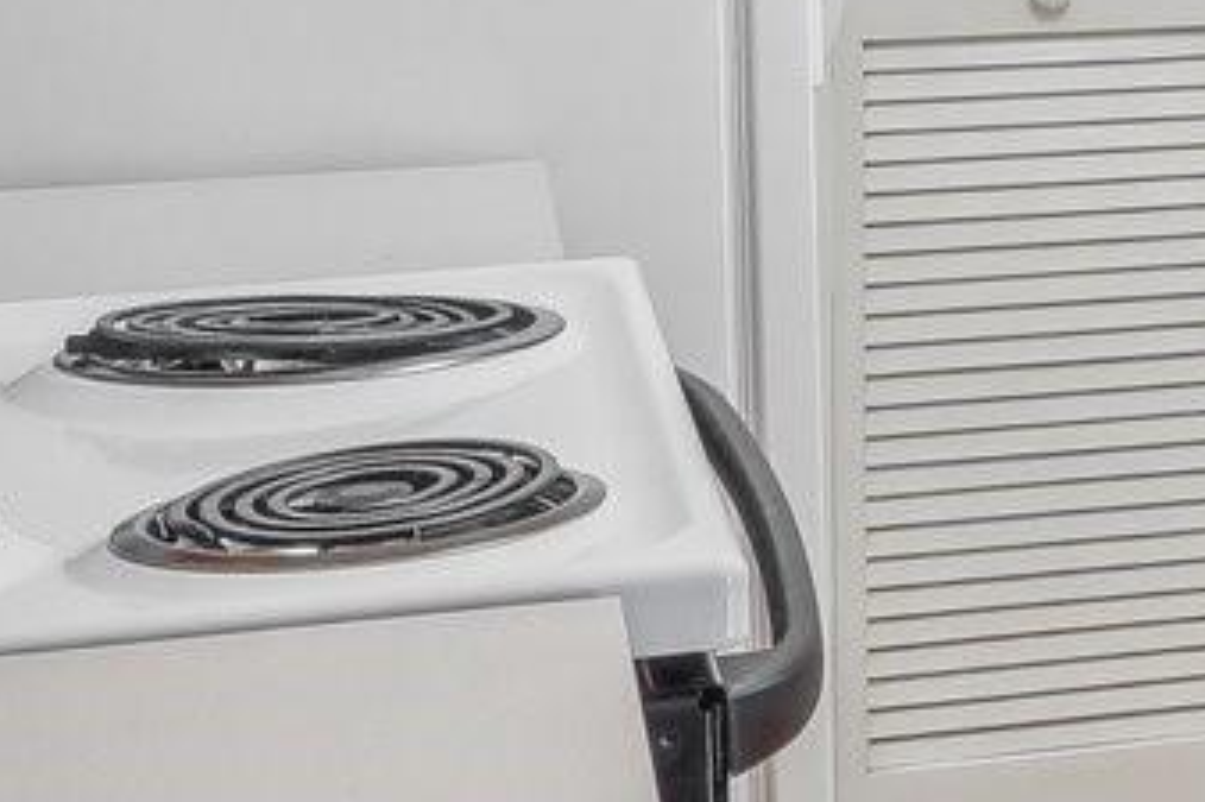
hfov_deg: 15.2
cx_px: 2389
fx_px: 3647
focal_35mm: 109
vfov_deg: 12.1
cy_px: -298
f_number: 8
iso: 400
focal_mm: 18
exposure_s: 1/15
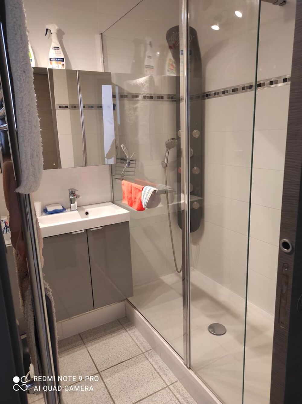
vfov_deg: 69.4
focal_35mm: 25
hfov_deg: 54.8
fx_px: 291
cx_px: 151
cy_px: 202
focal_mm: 5.43
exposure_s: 1/50
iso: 258
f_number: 1.89
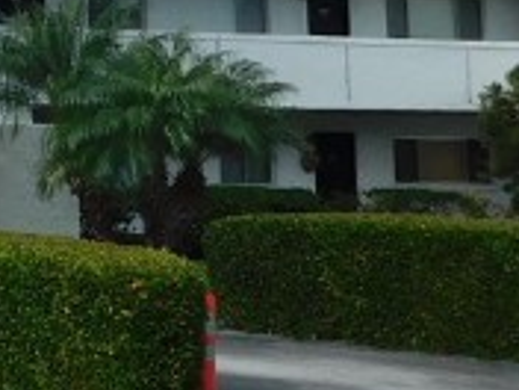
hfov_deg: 13.3
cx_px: -401
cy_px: -109
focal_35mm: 134
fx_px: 2009
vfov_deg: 10.8
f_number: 6
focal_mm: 4
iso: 125
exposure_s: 1/500
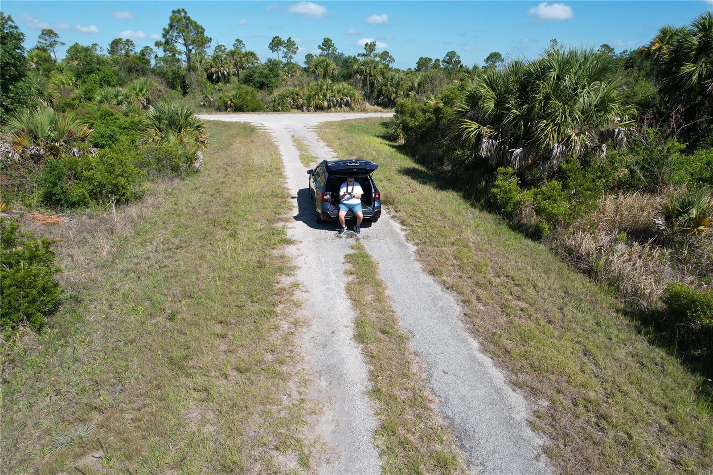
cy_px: 238
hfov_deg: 78.6
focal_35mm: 22
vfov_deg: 57.2
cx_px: 356
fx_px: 436
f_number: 2.8
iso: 100
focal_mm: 8.38
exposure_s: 1/1600
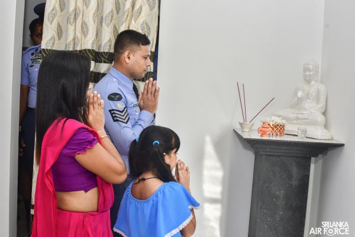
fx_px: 414
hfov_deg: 46.4
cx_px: 178
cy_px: 118
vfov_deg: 31.9
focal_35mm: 42
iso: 1250
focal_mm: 28
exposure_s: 1/250
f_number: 10
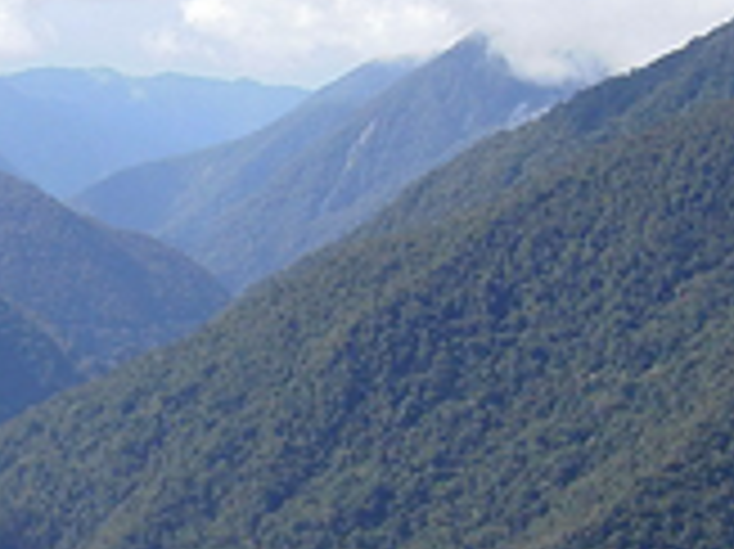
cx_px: 32
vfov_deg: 8.8
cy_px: 452
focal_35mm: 168
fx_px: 3560
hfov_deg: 11.7
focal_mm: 8
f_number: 4.7
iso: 100
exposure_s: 1/400
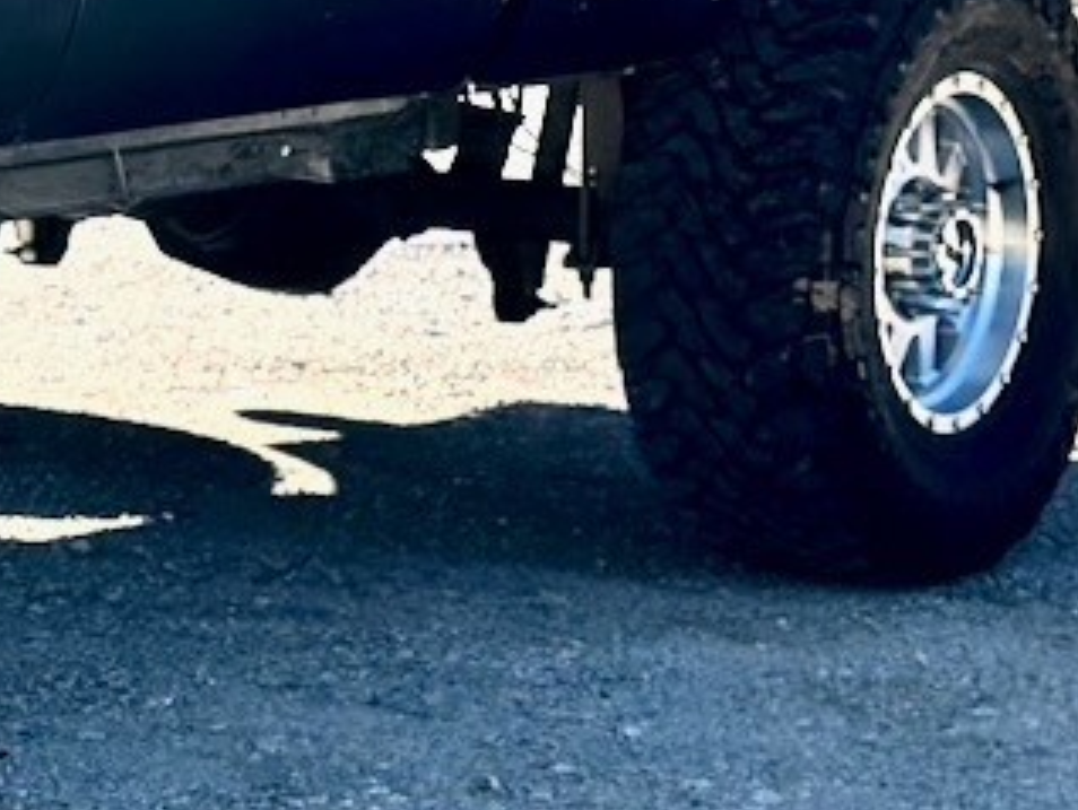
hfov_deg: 9.7
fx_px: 6015
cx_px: -868
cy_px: -271
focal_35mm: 193
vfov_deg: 7.6
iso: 80
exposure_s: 1/4367
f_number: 1.78
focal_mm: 6.86
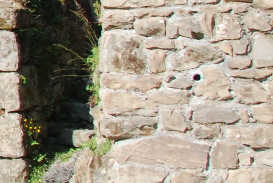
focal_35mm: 140
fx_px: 1063
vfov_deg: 9.6
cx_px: -398
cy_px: -68
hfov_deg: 11.7
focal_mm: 18
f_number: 10
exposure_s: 1/400
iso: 800
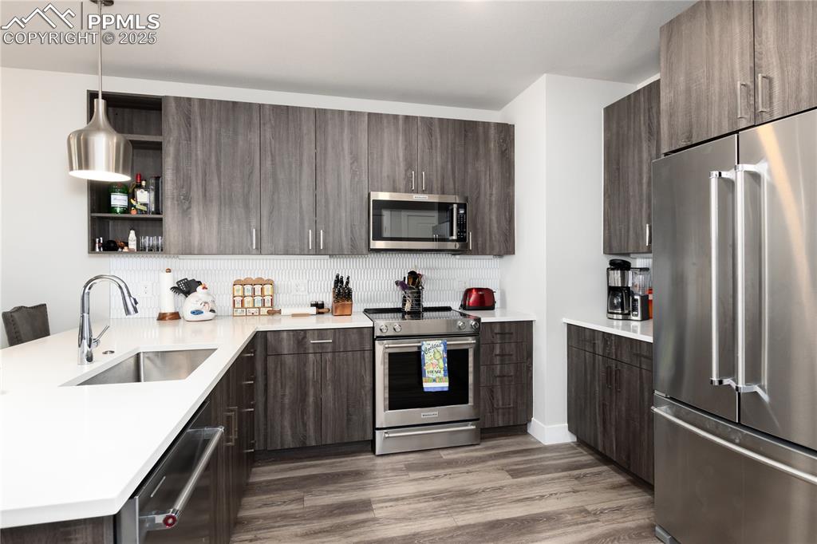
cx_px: 408
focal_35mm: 20
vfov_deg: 61.9
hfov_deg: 84.0
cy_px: 272
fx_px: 454
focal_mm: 13
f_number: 7.1
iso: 640
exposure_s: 1/160
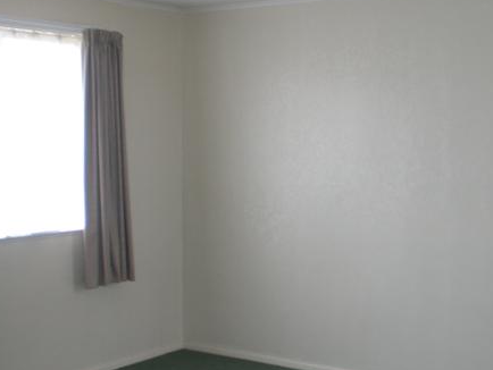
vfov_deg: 26.1
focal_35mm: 56
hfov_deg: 33.8
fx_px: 798
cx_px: 353
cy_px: 219
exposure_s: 1/80
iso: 100
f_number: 3.1
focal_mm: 6.3
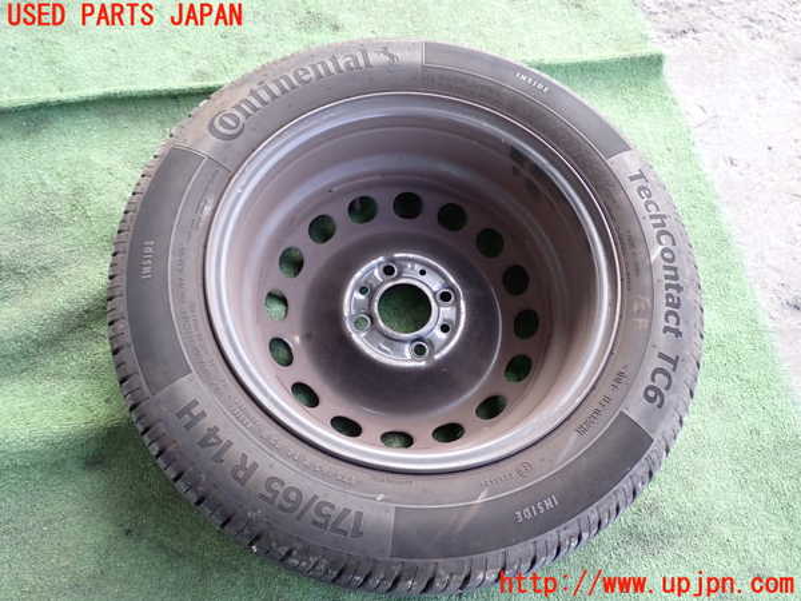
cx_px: 400
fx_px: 694
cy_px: 300
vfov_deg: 46.8
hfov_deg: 60.0
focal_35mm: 30
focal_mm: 5.4
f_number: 2.3
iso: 200
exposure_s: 1/100
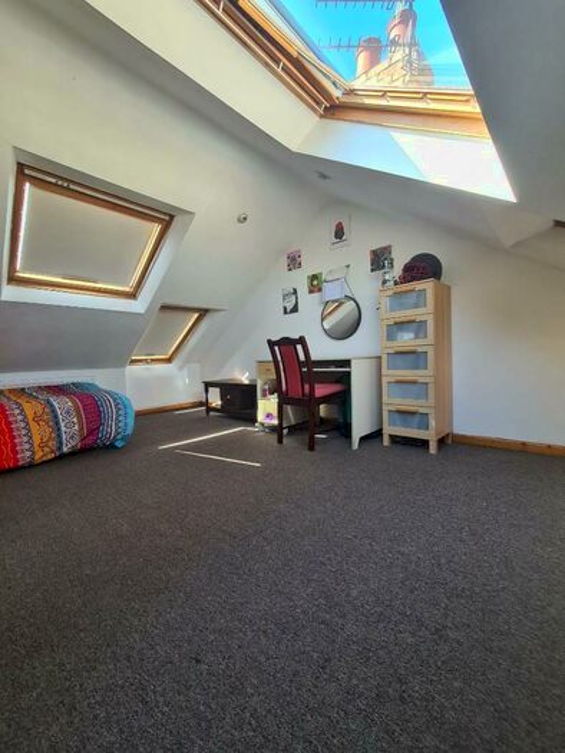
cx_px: 282
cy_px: 376
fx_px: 283
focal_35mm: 13
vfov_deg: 106.2
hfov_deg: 89.9
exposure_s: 1/100
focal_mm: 2.22
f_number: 2.2
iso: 64
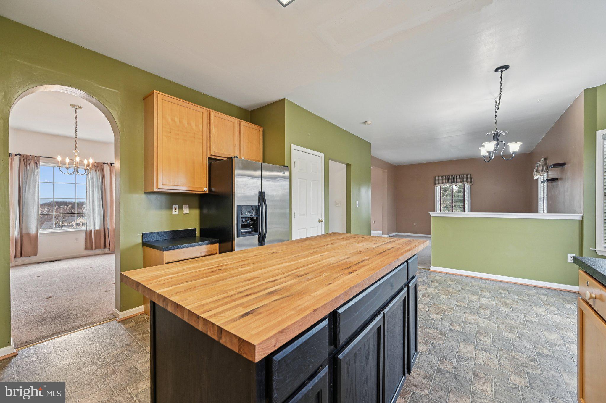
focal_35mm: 14
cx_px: 303
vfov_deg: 81.1
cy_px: 202
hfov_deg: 104.3
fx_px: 235
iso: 400
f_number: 8
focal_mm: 14
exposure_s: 1/13
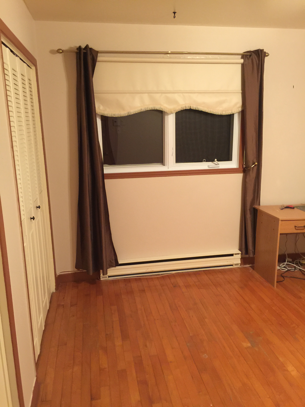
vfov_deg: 61.7
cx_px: 152
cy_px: 204
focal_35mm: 29
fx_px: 341
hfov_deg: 48.2
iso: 80
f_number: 2.2
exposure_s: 1/4
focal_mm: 4.15
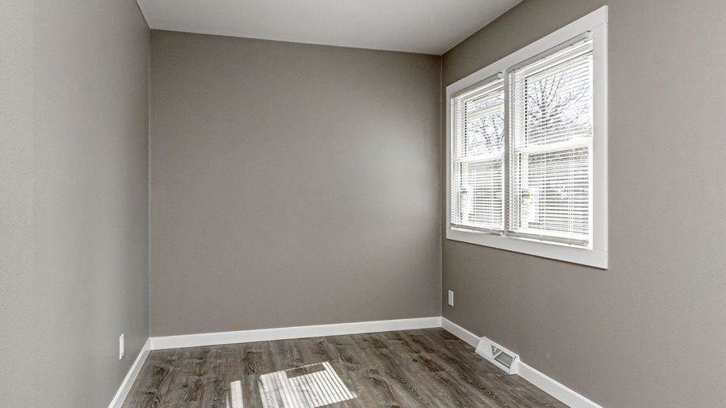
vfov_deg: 51.4
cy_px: 189
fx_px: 423
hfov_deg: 79.8
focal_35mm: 22
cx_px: 450
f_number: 11
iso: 360
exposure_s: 1/60
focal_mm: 10
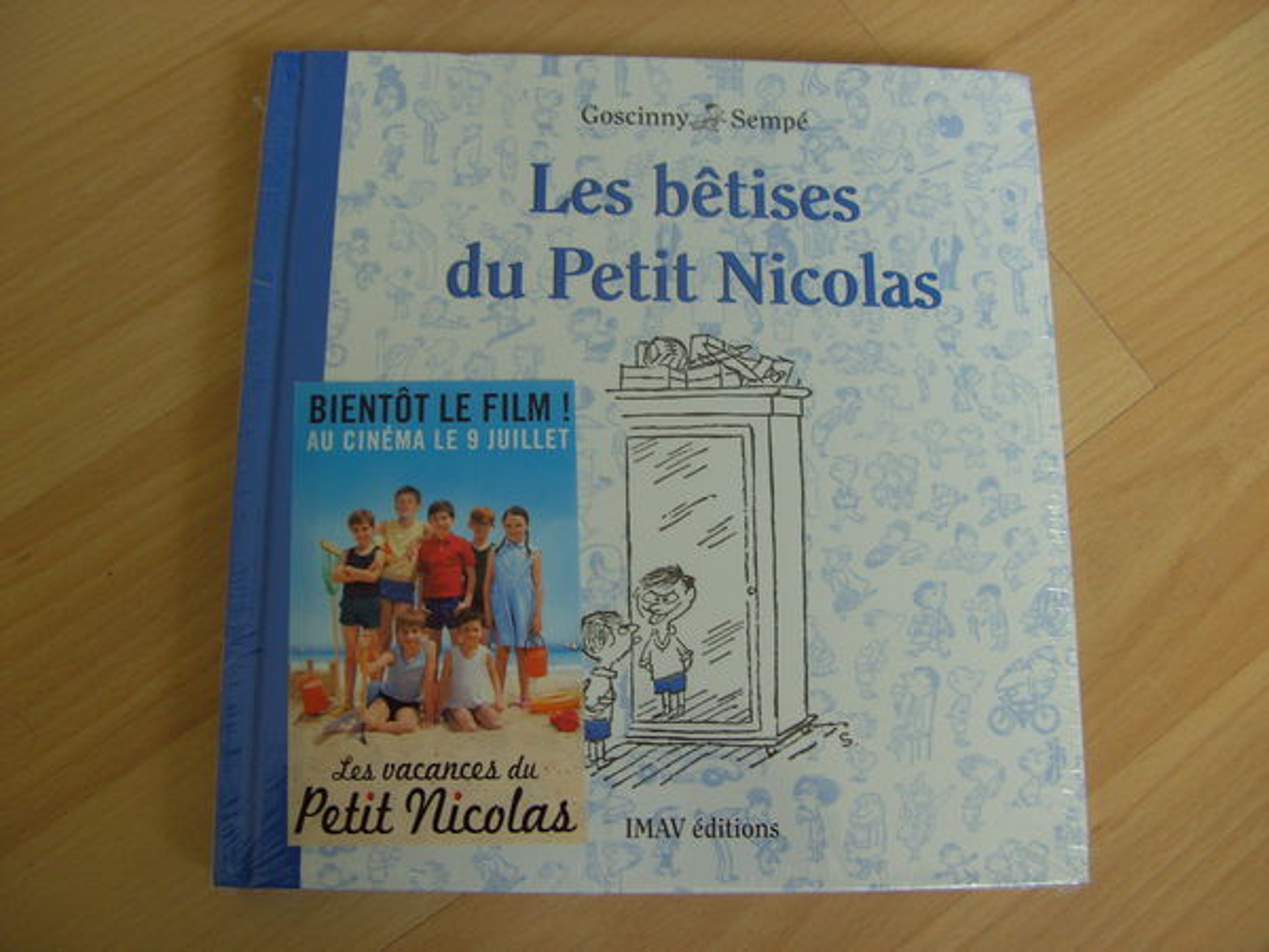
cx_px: 634
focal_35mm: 37
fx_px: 1356
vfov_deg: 38.7
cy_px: 476
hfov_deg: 50.1
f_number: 2.8
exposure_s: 1/47
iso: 100
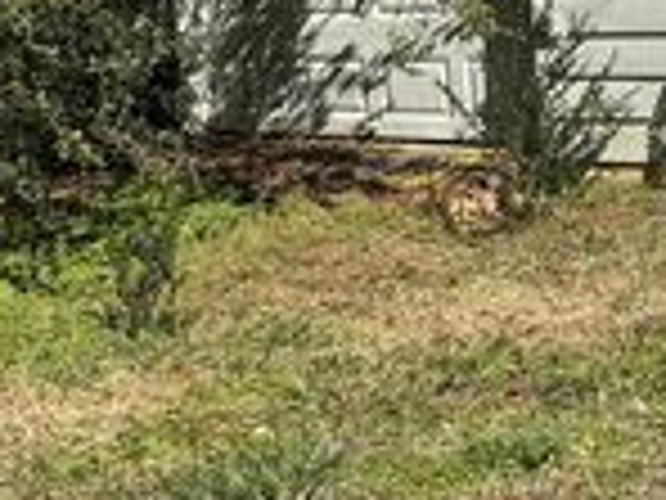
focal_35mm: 81
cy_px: -88
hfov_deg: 20.1
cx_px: 1058
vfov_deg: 17.4
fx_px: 1558
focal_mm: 6.86
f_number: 1.78
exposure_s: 1/5000
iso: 80
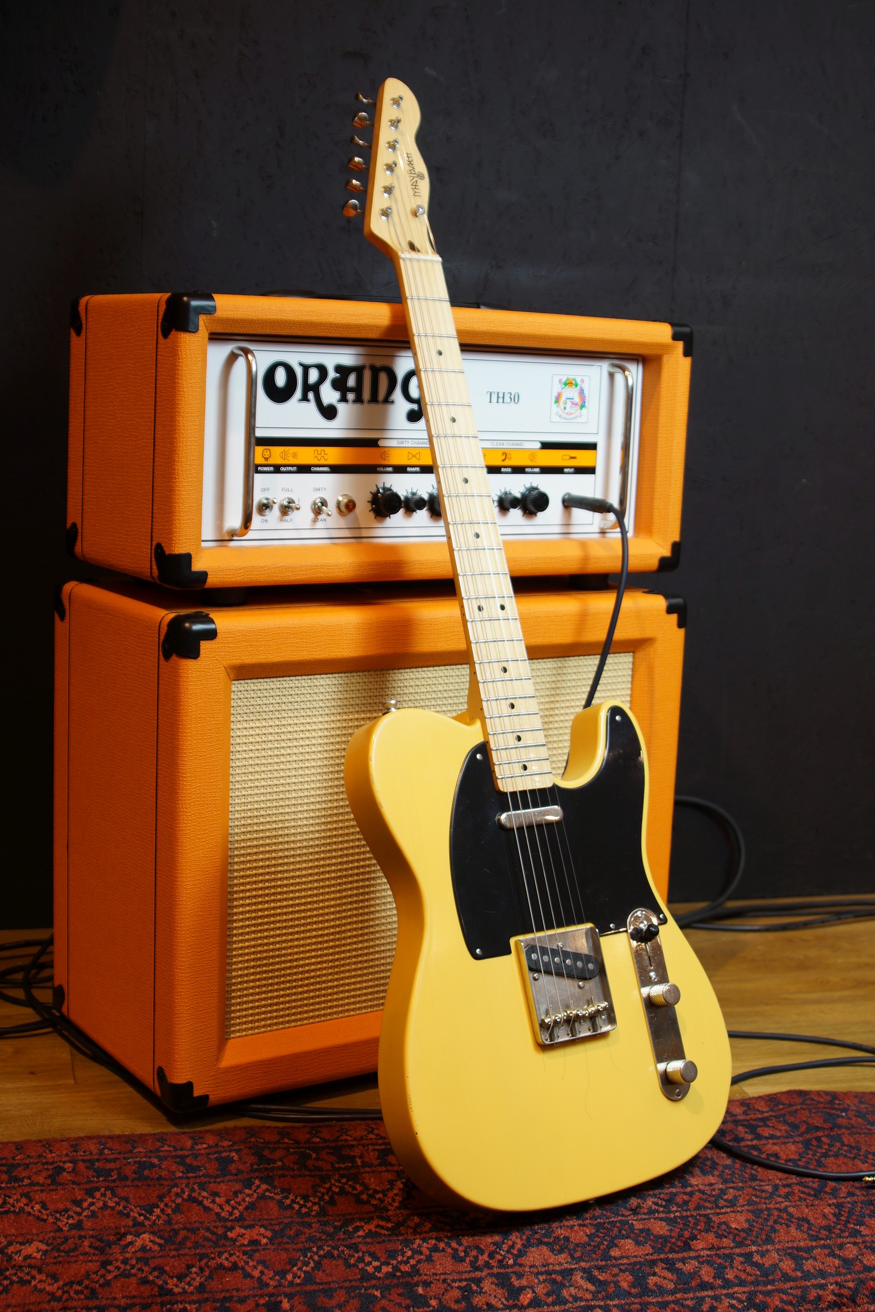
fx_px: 1640
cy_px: 656
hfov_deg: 29.9
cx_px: 438
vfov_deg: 43.6
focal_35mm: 45
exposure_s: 1/10
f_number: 5
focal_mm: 30
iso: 100
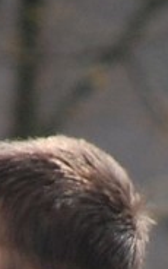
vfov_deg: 1.2
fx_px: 12468
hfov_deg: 0.8
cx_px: -82
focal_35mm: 1702
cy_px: 615
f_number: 5.6
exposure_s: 1/800
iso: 400
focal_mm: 200
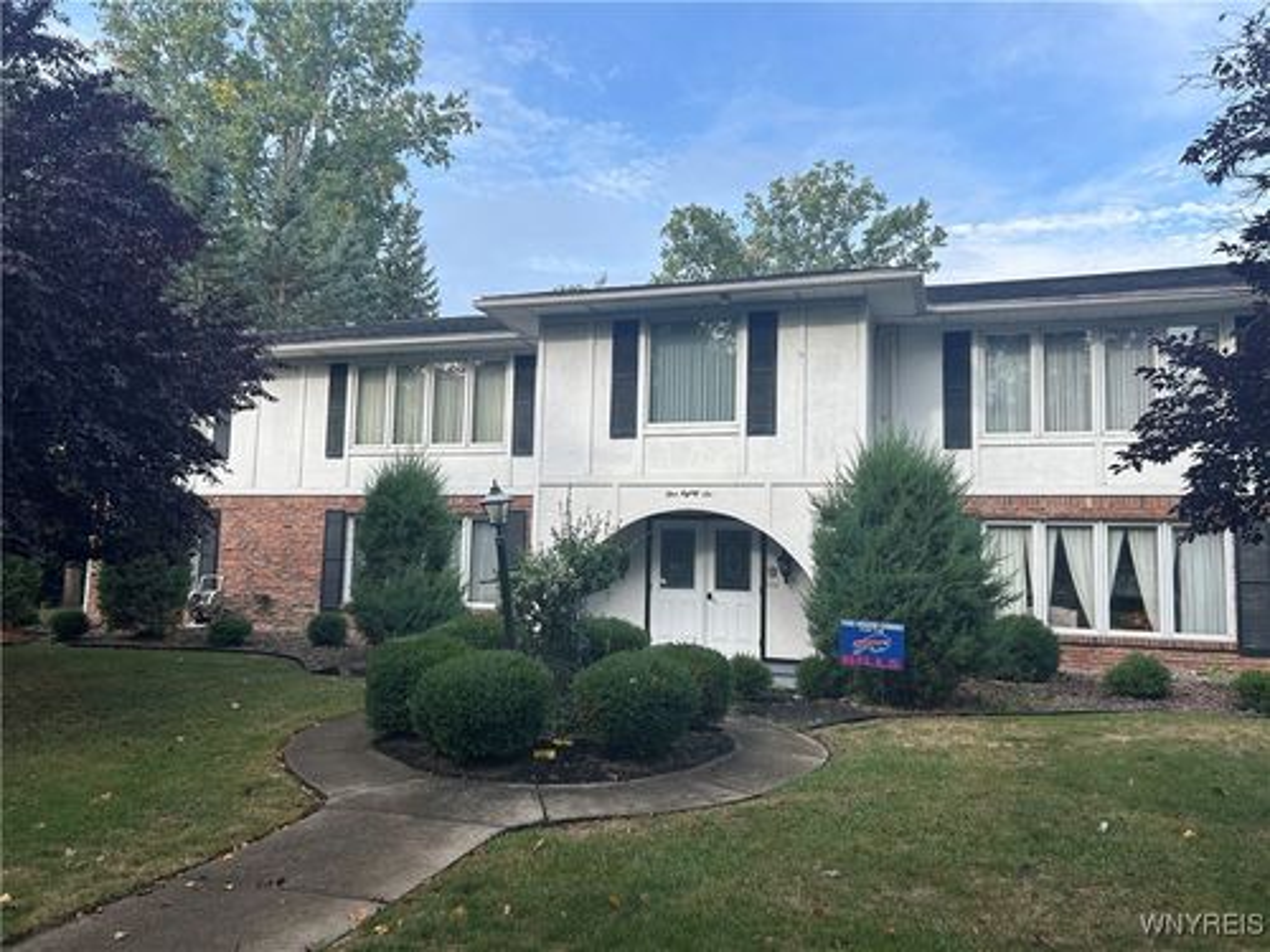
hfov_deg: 67.3
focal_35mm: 26
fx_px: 954
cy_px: 476
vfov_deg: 53.1
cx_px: 635
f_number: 1.5
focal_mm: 5.7
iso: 50
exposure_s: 1/1412
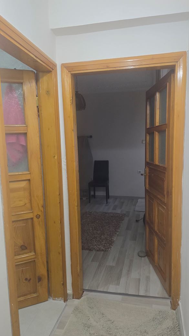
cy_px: 173
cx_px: 95
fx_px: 232
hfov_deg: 44.4
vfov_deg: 71.9
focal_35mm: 26
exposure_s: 1/100
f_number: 1.7
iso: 640
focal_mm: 6.3
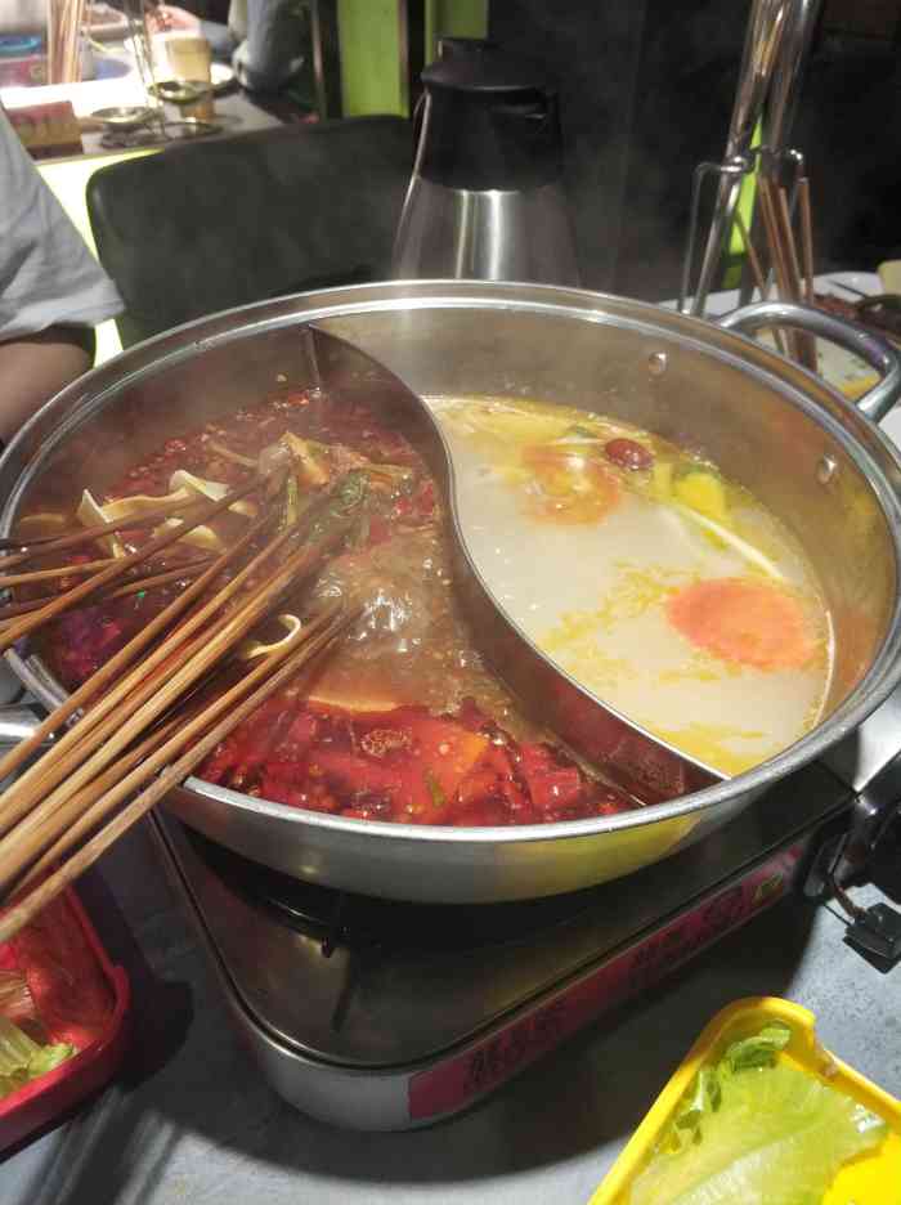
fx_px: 939
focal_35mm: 27
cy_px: 602
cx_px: 450
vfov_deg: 65.4
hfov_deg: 51.3
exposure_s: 1/33
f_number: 1.8
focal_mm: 3.82
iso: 400
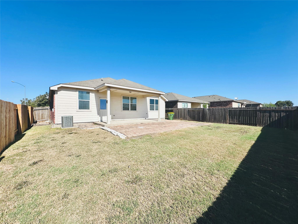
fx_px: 121
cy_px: 112
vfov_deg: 85.7
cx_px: 149
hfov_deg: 102.1
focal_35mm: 14
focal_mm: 2.22
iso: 40
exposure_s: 1/3125
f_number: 2.2
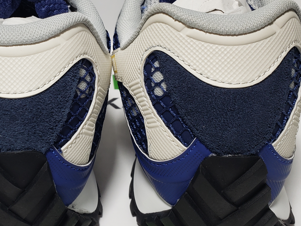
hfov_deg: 36.9
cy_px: 83
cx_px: 88
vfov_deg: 28.4
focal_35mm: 51
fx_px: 443
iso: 50
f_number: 2.4
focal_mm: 4.3
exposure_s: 1/183
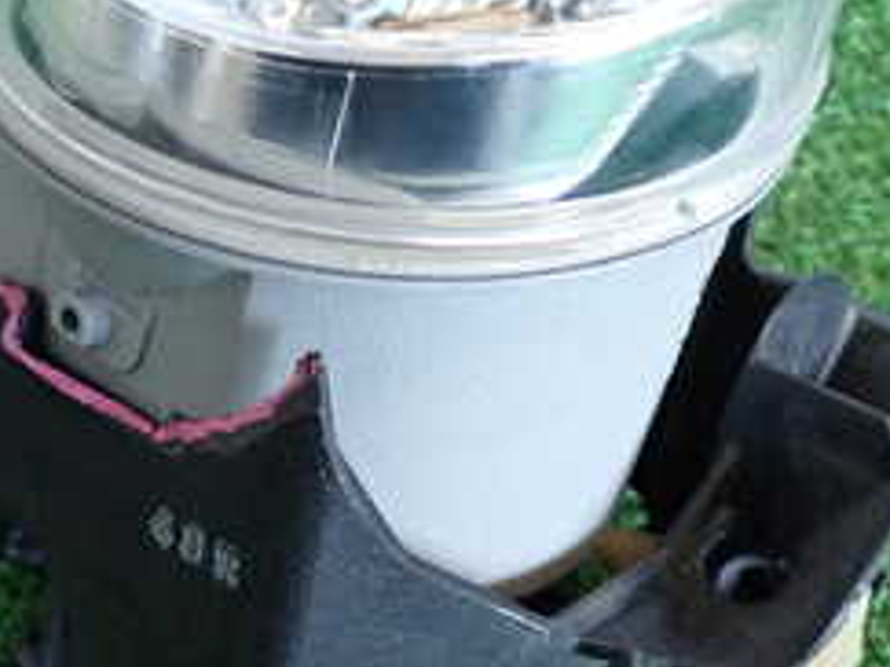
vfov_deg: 18.6
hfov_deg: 24.7
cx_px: 388
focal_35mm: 79
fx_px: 2030
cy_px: 290
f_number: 2.4
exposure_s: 1/30
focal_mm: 5.79
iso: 250
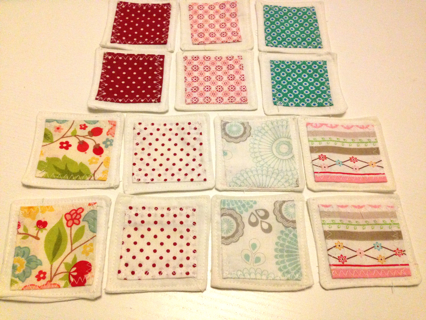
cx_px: 213
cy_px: 160
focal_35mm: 33
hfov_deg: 55.4
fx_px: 406
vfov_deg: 42.9
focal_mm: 4.12
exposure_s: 1/17
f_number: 2.4
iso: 400
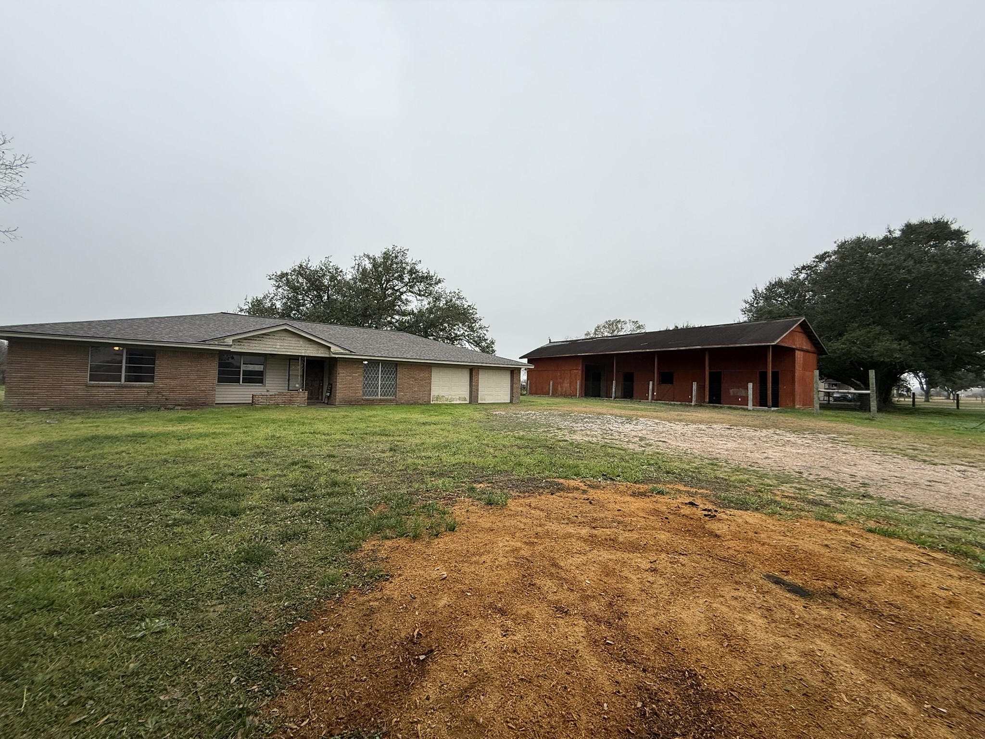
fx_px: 398
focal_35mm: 14
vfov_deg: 85.7
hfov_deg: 102.1
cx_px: 492
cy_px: 370
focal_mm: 2.22
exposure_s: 1/579
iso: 50
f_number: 2.2
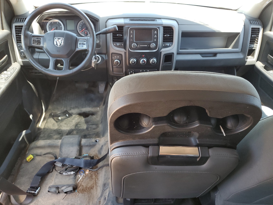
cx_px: 136
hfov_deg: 67.3
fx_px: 205
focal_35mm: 26
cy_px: 102
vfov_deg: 53.1
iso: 81
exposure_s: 1/120
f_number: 1.5
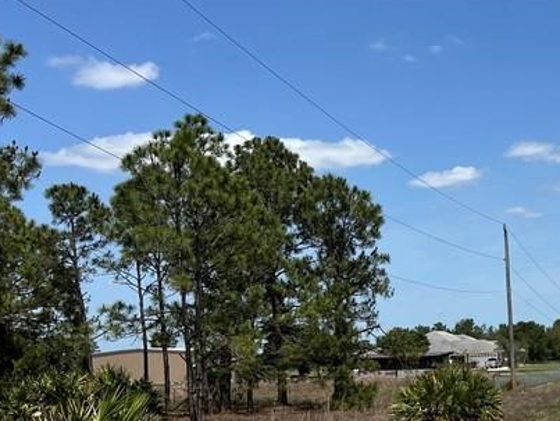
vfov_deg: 22.0
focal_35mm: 66
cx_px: 703
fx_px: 1069
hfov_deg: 25.7
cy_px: 335
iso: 50
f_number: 1.5
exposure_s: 1/6579
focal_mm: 5.7
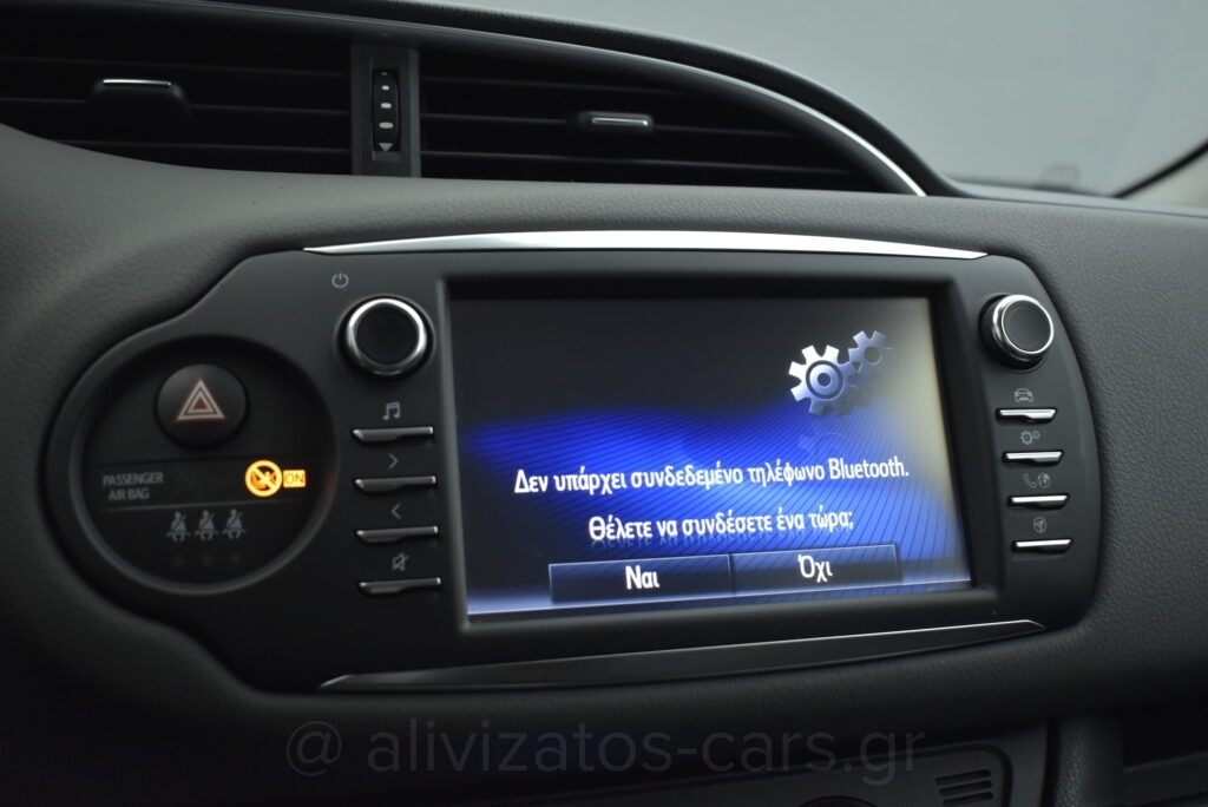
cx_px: 604
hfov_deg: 51.3
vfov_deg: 35.5
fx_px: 1259
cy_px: 404
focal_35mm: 38
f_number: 4
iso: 1600
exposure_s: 1/125
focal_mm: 25
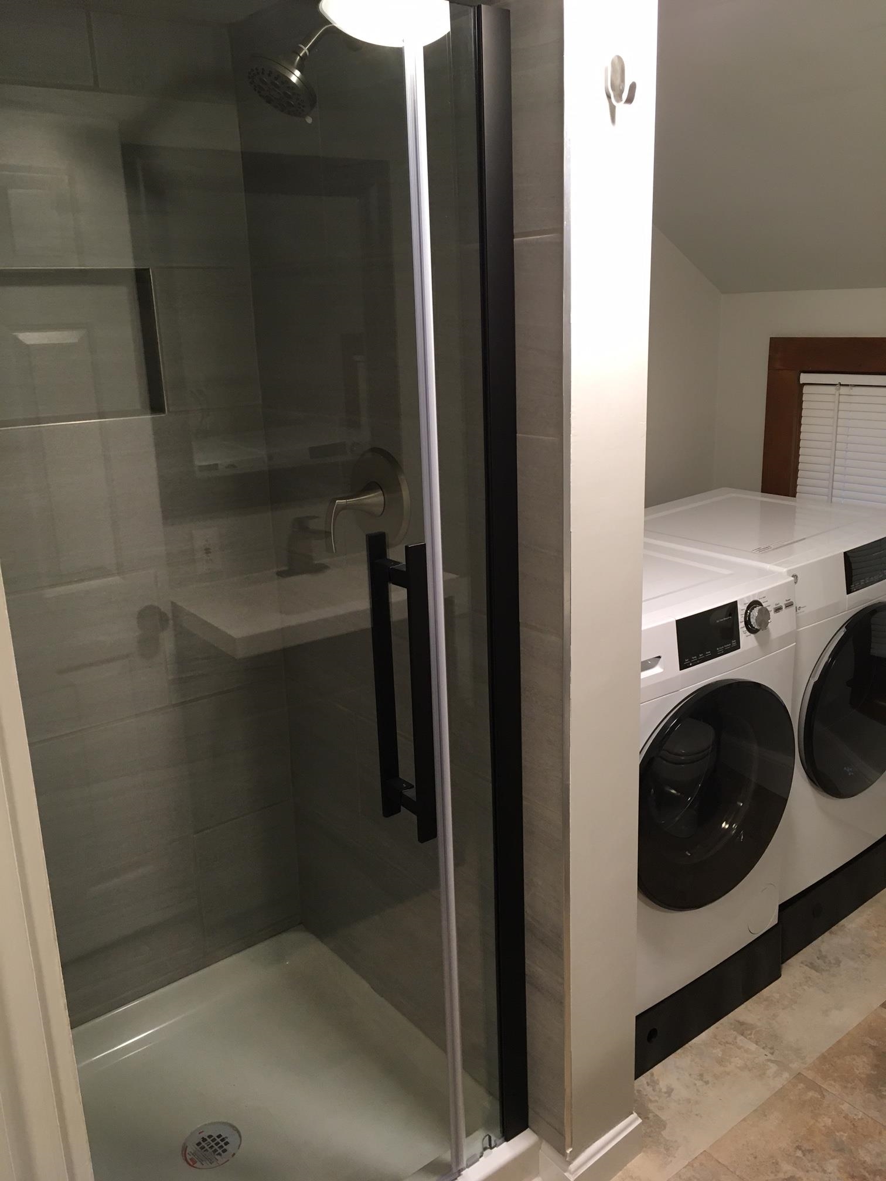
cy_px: 590
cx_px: 443
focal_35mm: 29
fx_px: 990
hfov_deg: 48.2
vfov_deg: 61.7
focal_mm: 4.15
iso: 100
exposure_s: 1/30
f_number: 2.2
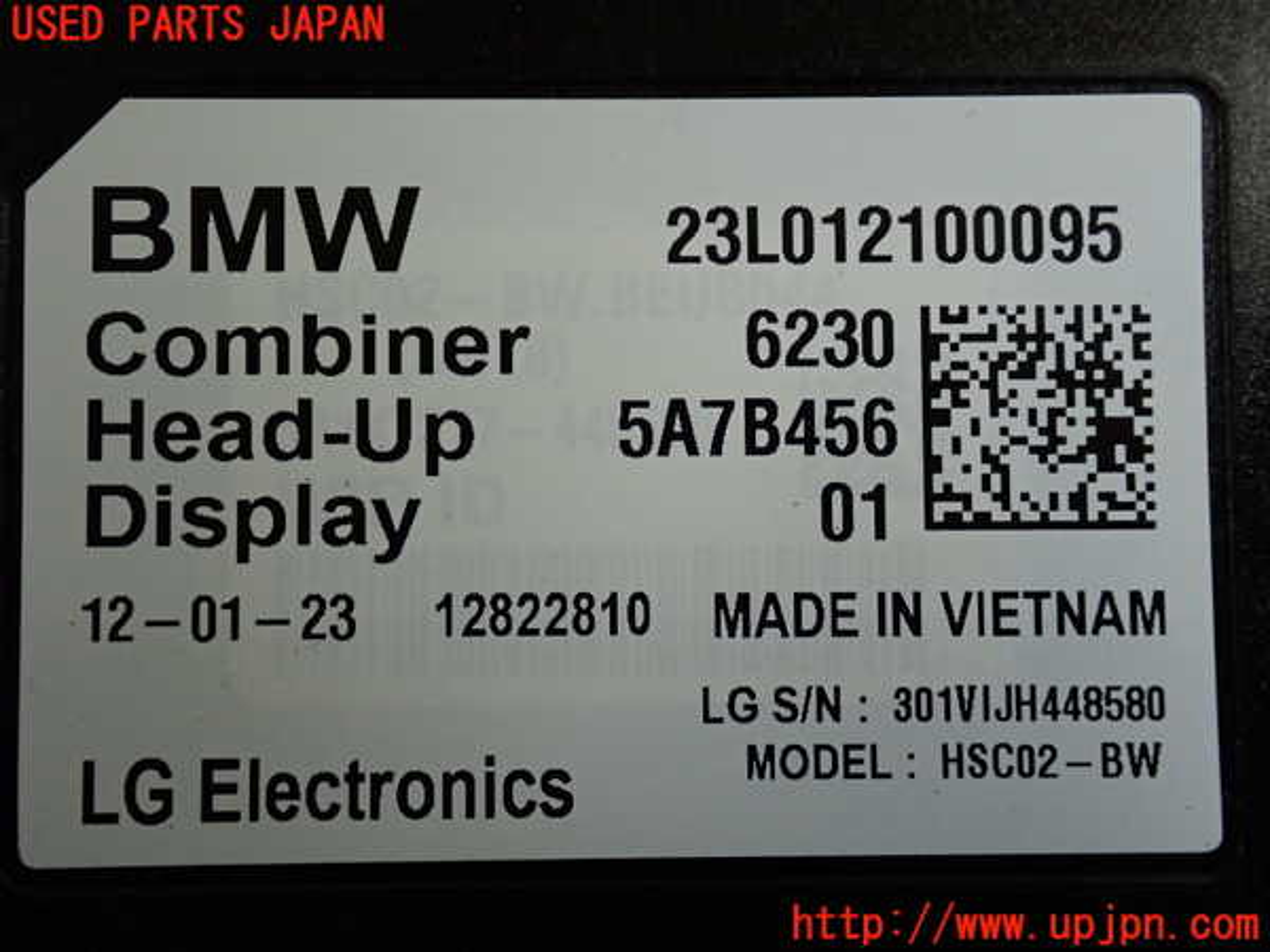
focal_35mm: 47
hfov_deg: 40.4
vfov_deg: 30.9
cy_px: 476
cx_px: 635
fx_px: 1724
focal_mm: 8.4
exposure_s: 1/125
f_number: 3.1
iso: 500
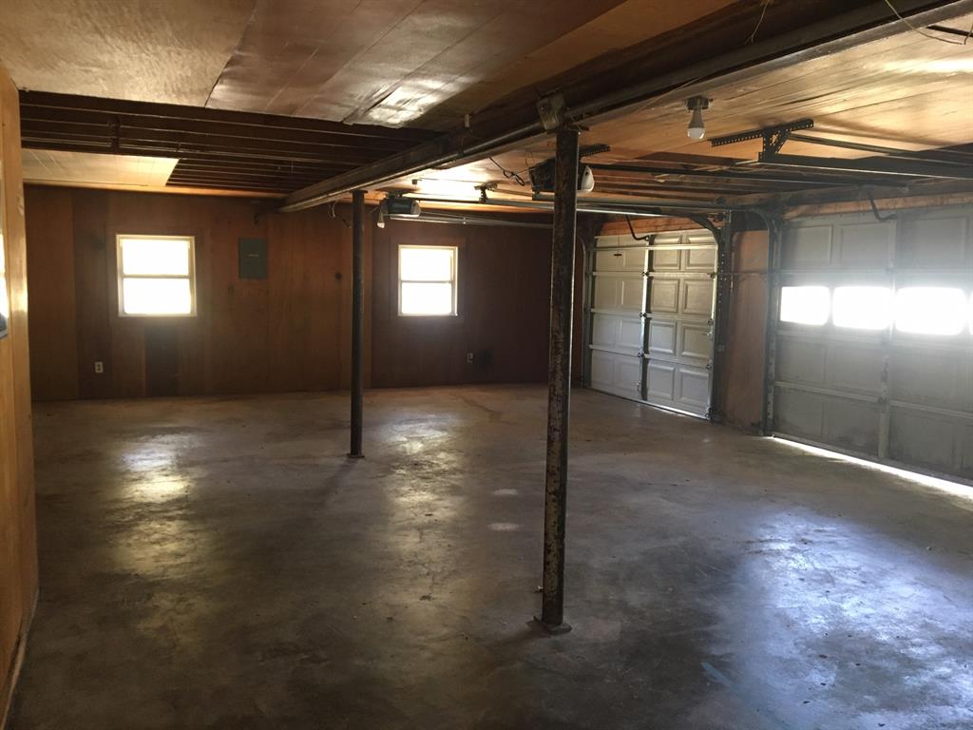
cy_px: 365
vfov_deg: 48.2
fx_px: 815
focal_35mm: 29
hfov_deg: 61.7
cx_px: 486
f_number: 2.2
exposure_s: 1/30
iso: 125
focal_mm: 4.15
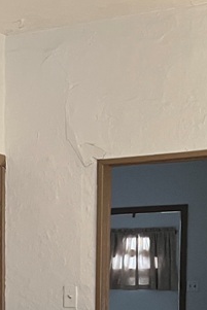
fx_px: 793
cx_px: -125
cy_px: 328
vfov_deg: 21.2
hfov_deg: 13.8
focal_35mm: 92
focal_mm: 5.1
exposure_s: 1/40
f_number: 1.6
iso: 500
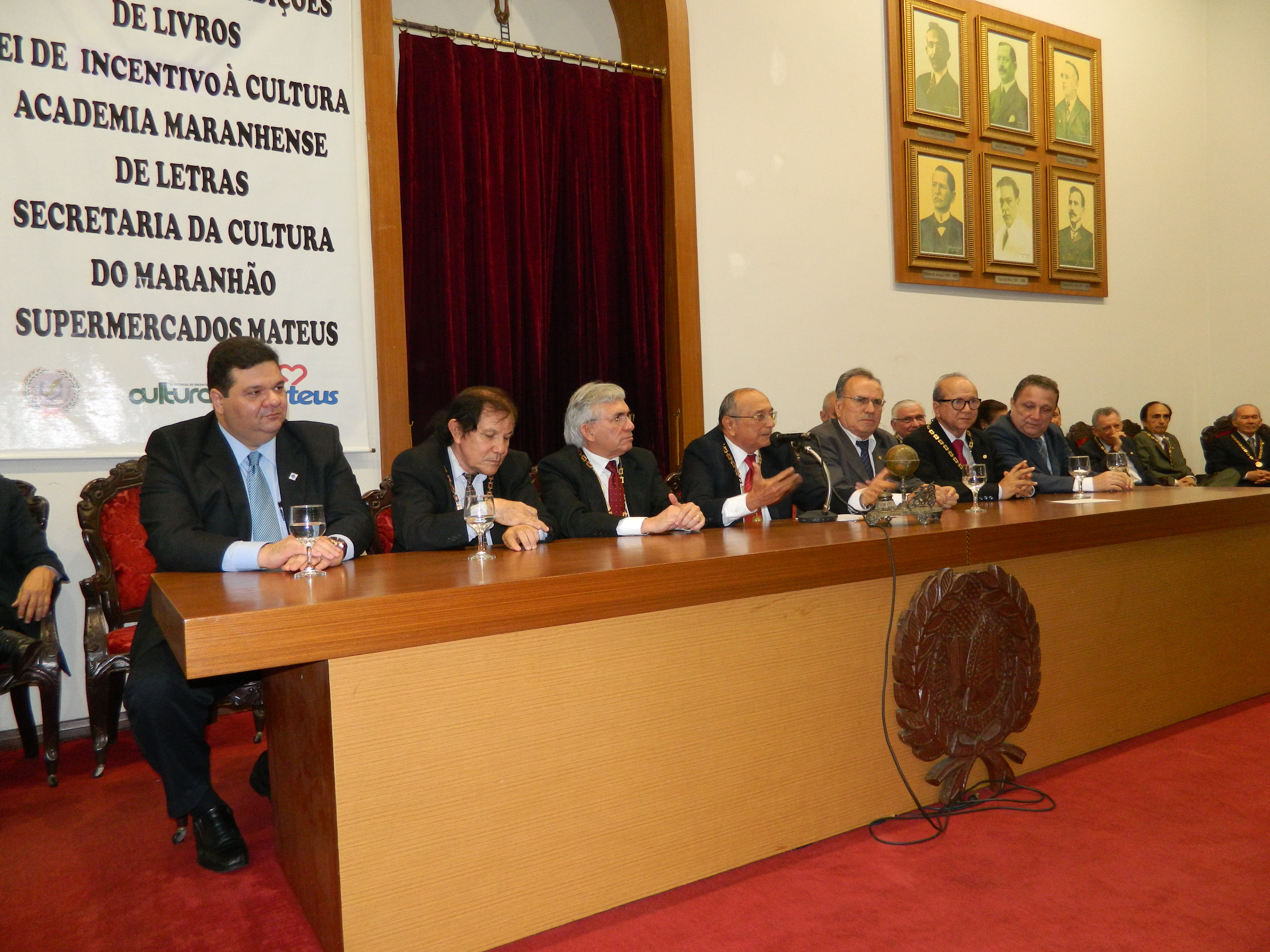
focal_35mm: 25
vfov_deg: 54.9
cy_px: 476
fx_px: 917
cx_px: 635
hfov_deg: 69.4
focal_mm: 4.5
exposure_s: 1/30
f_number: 3.1
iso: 200
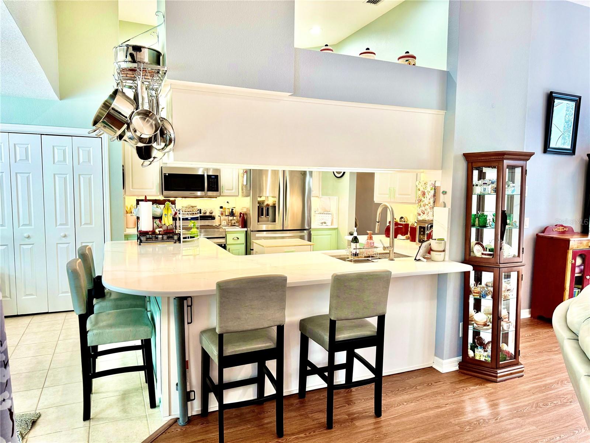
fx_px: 409
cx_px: 295
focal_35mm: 24
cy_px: 222
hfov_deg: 71.6
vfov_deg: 56.8
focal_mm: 6.76
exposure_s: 1/120
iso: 125
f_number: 1.78
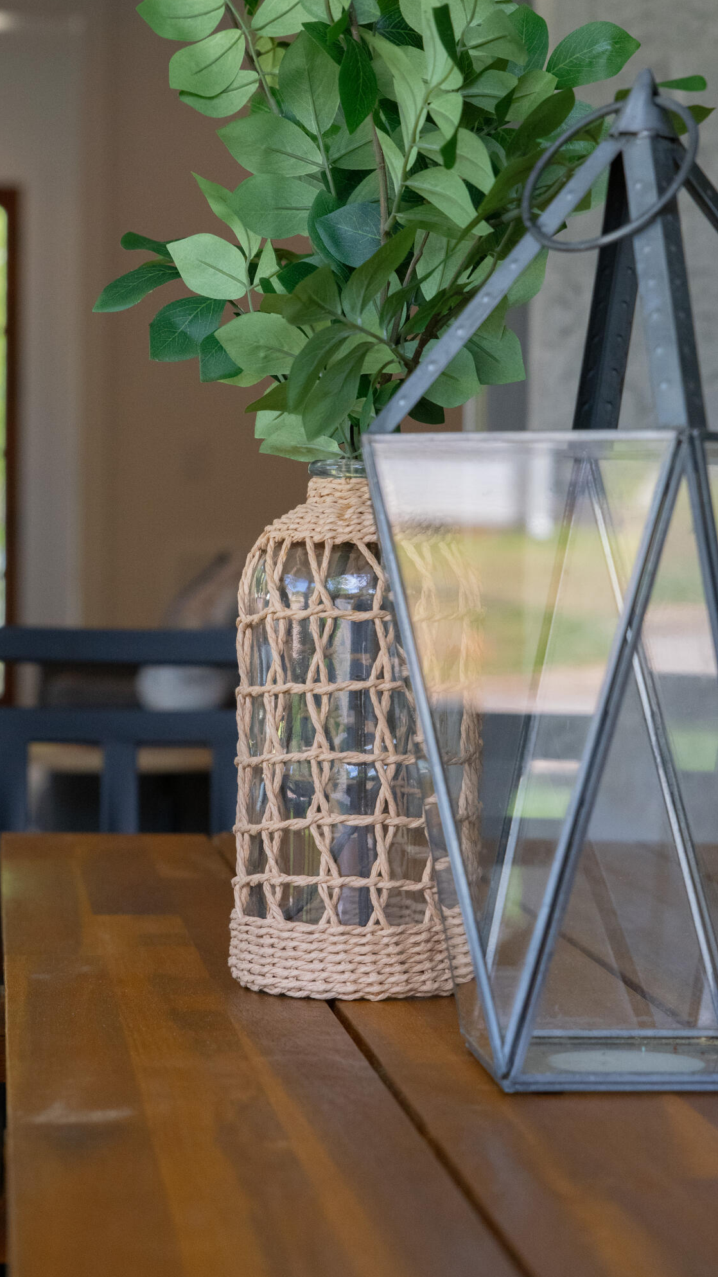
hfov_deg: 12.4
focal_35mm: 98
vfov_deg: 21.8
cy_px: 638
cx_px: 319
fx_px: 3317
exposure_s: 1/640
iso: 2500
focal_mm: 62
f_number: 5
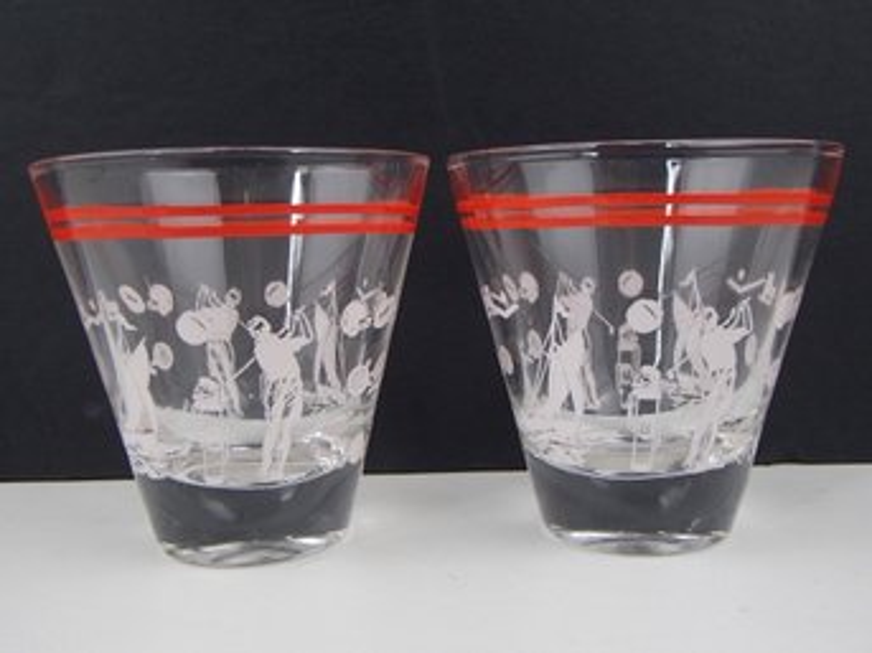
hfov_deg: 50.2
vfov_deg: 38.6
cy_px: 326
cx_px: 436
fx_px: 932
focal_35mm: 37
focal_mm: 6.64
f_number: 4.7
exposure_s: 1/160
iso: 400
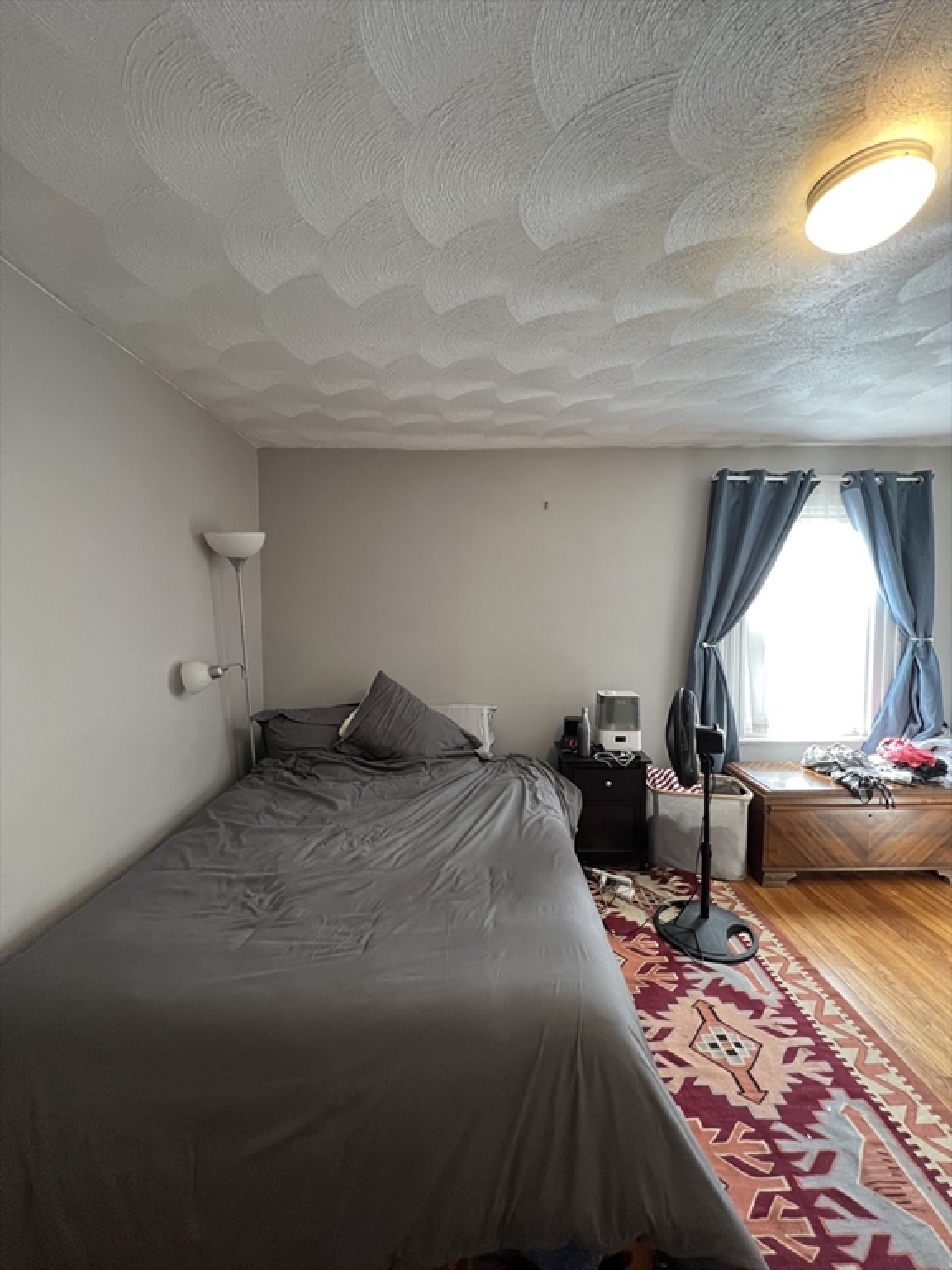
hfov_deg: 89.9
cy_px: 635
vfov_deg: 106.2
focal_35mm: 13
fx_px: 477
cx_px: 476
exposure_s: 1/60
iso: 320
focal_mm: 1.57
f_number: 1.8
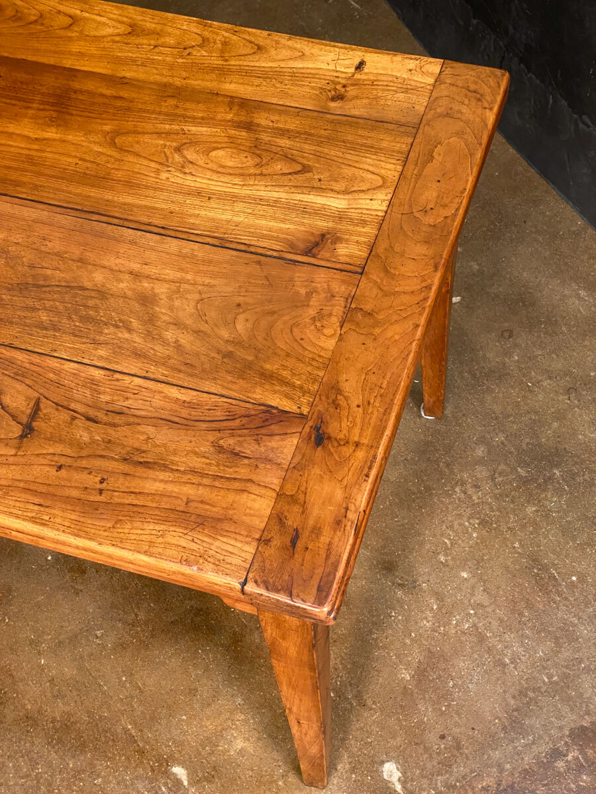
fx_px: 1194
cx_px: 298
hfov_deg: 28.0
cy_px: 397
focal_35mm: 52
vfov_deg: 36.8
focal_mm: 6
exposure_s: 1/60
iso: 400
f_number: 2
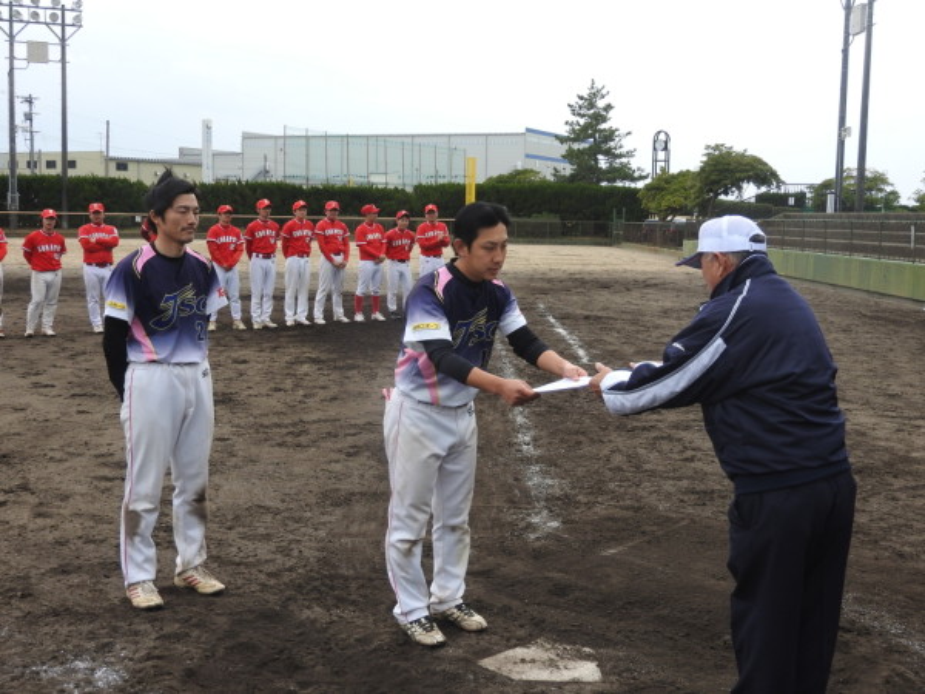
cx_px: 462
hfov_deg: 42.1
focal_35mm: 45
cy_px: 347
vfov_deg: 32.2
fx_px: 1202
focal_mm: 8.1
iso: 100
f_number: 4
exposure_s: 1/320
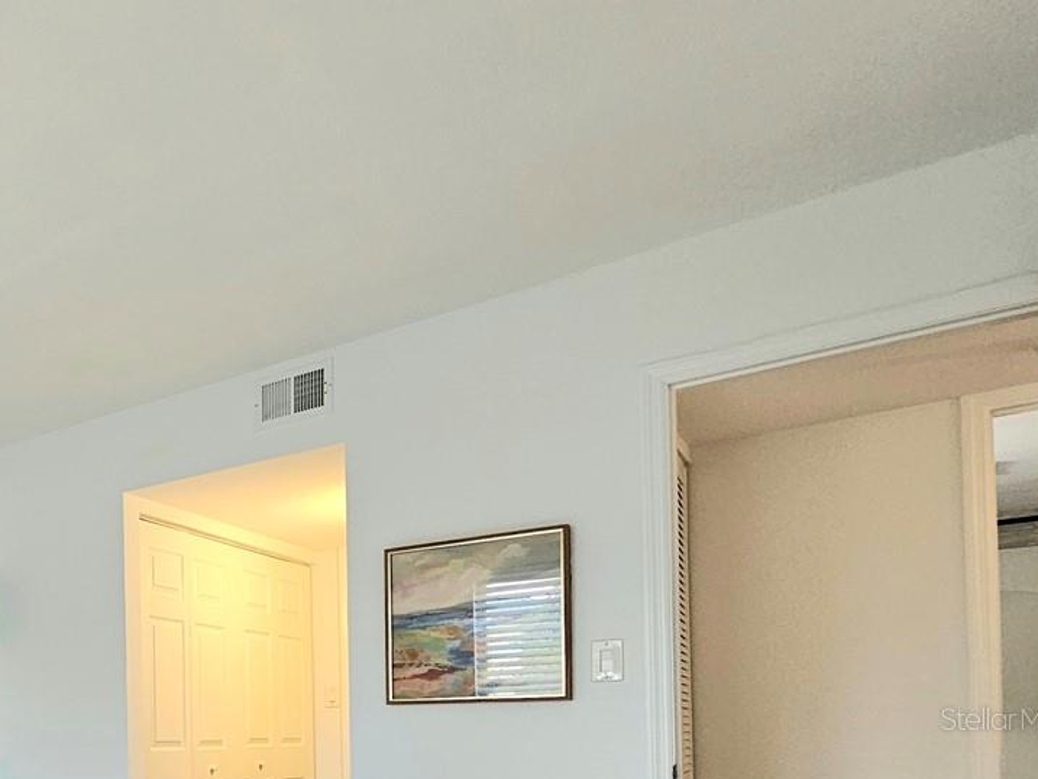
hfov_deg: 46.8
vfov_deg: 43.5
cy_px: 718
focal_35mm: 29
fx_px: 870
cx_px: -81
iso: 125
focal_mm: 2.2
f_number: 2.2
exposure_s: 1/60.2
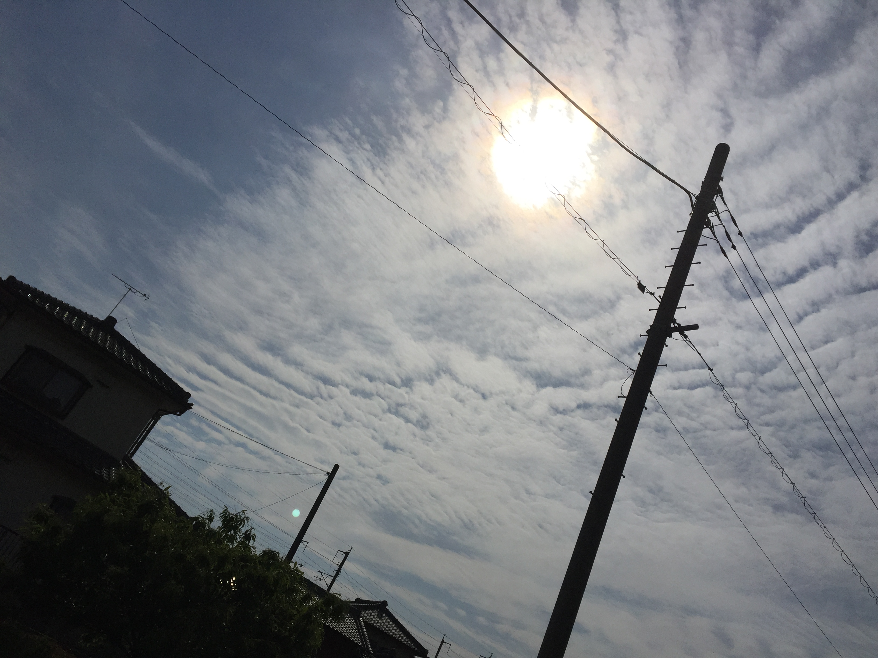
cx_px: 439
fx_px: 736
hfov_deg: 61.7
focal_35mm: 29
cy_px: 329
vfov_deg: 48.2
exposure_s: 1/40000
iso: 32
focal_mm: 4.15
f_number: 2.2
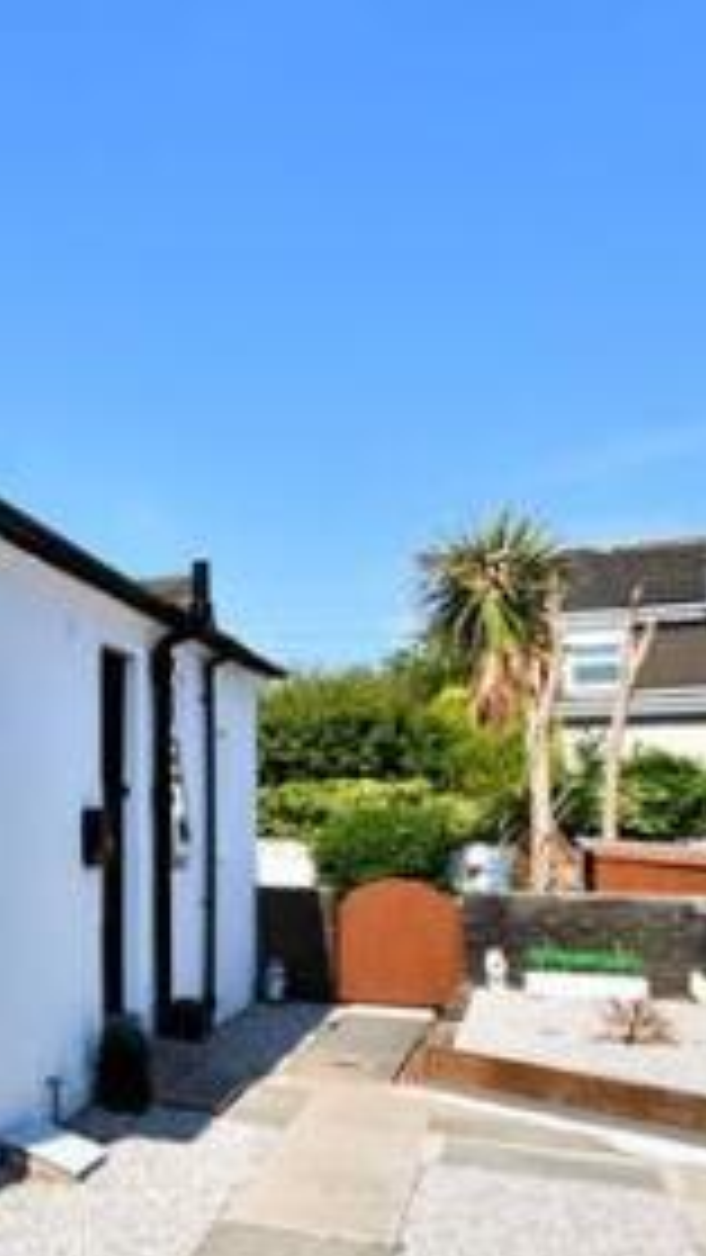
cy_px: 763
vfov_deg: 53.6
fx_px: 1231
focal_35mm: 37
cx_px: -472
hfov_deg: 22.8
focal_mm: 10
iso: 100
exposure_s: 1/200
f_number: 9
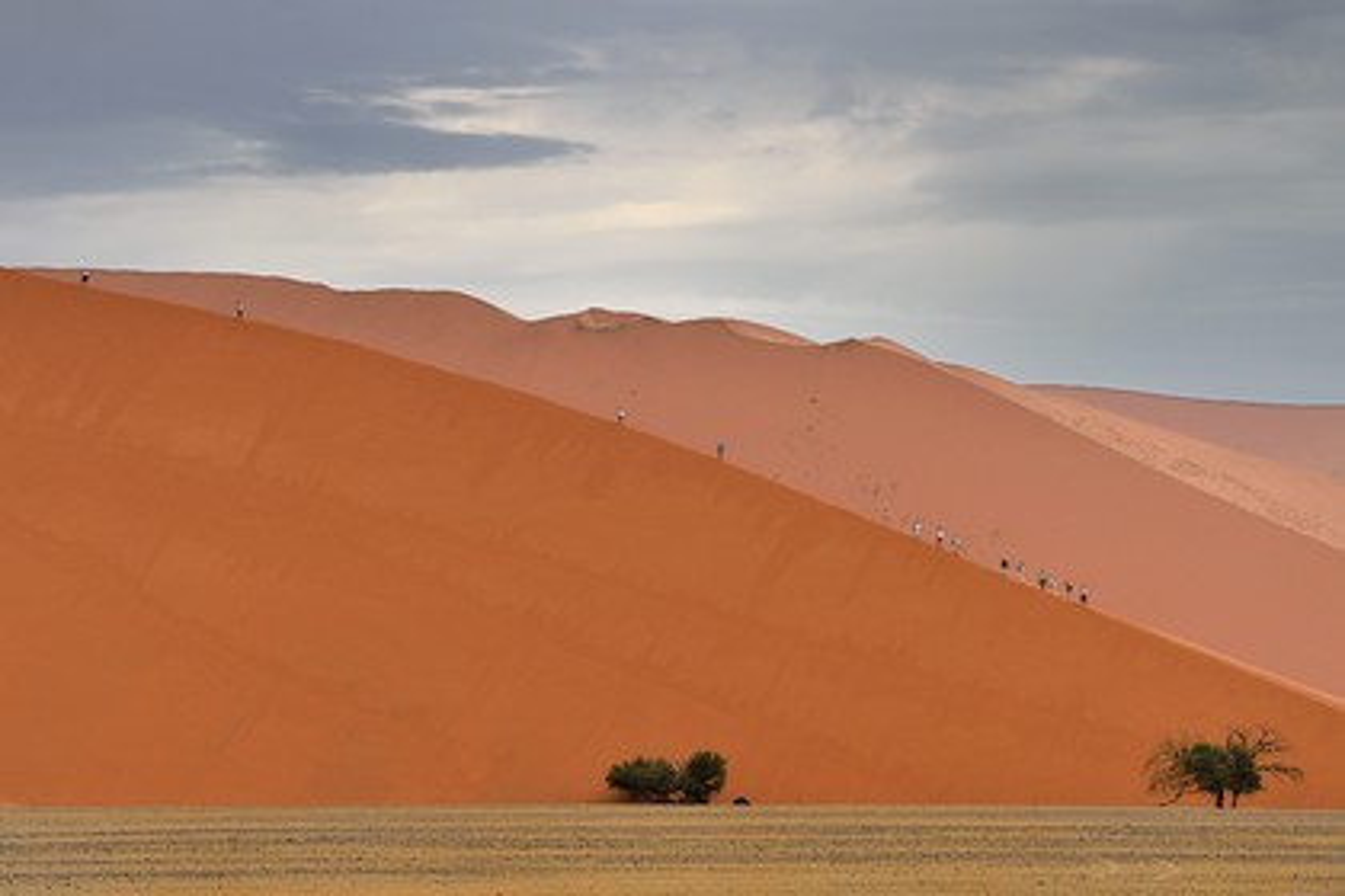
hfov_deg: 10.3
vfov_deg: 6.9
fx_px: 7472
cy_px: 448
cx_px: 672
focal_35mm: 200
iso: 400
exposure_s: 1/800
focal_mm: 200
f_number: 5
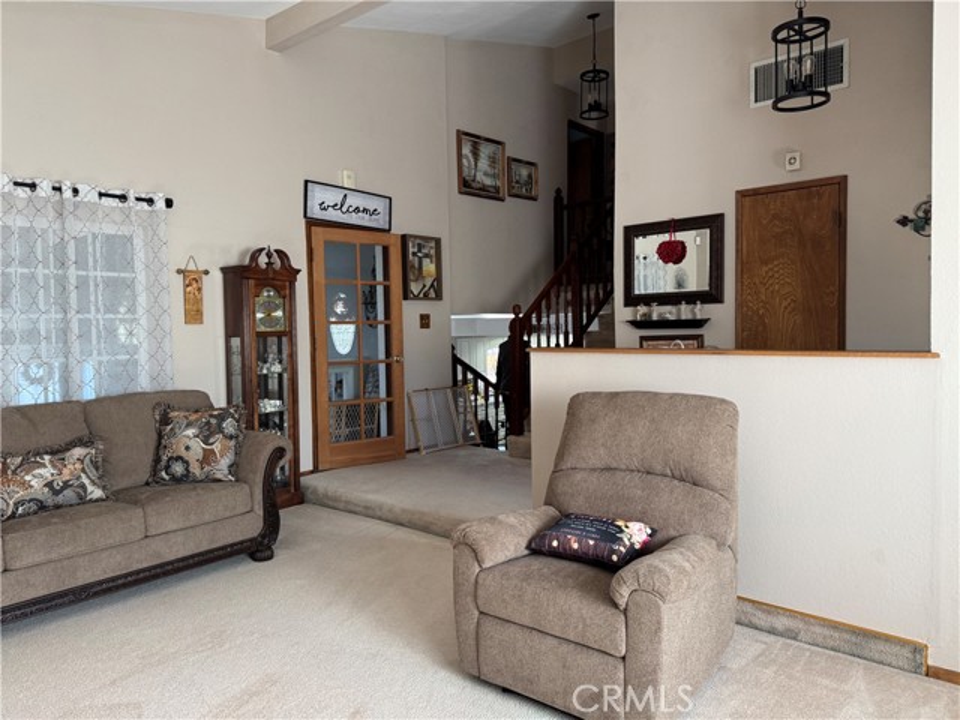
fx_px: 666
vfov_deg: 56.8
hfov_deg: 71.6
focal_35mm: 24
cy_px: 360
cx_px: 480
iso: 200
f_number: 1.78
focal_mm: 6.76
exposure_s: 1/121
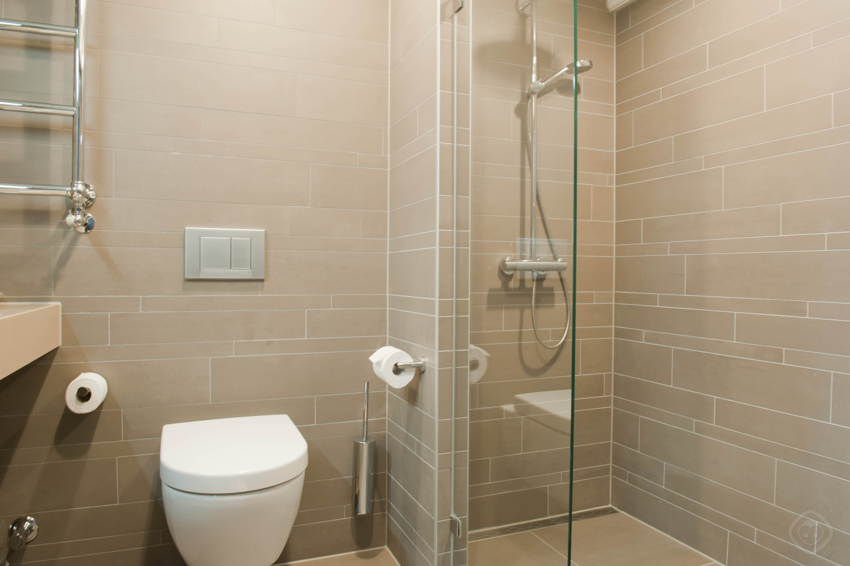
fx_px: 566
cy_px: 283
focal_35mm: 24
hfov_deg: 73.8
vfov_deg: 53.1
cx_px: 425
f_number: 10
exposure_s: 1.6
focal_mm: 24
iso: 400
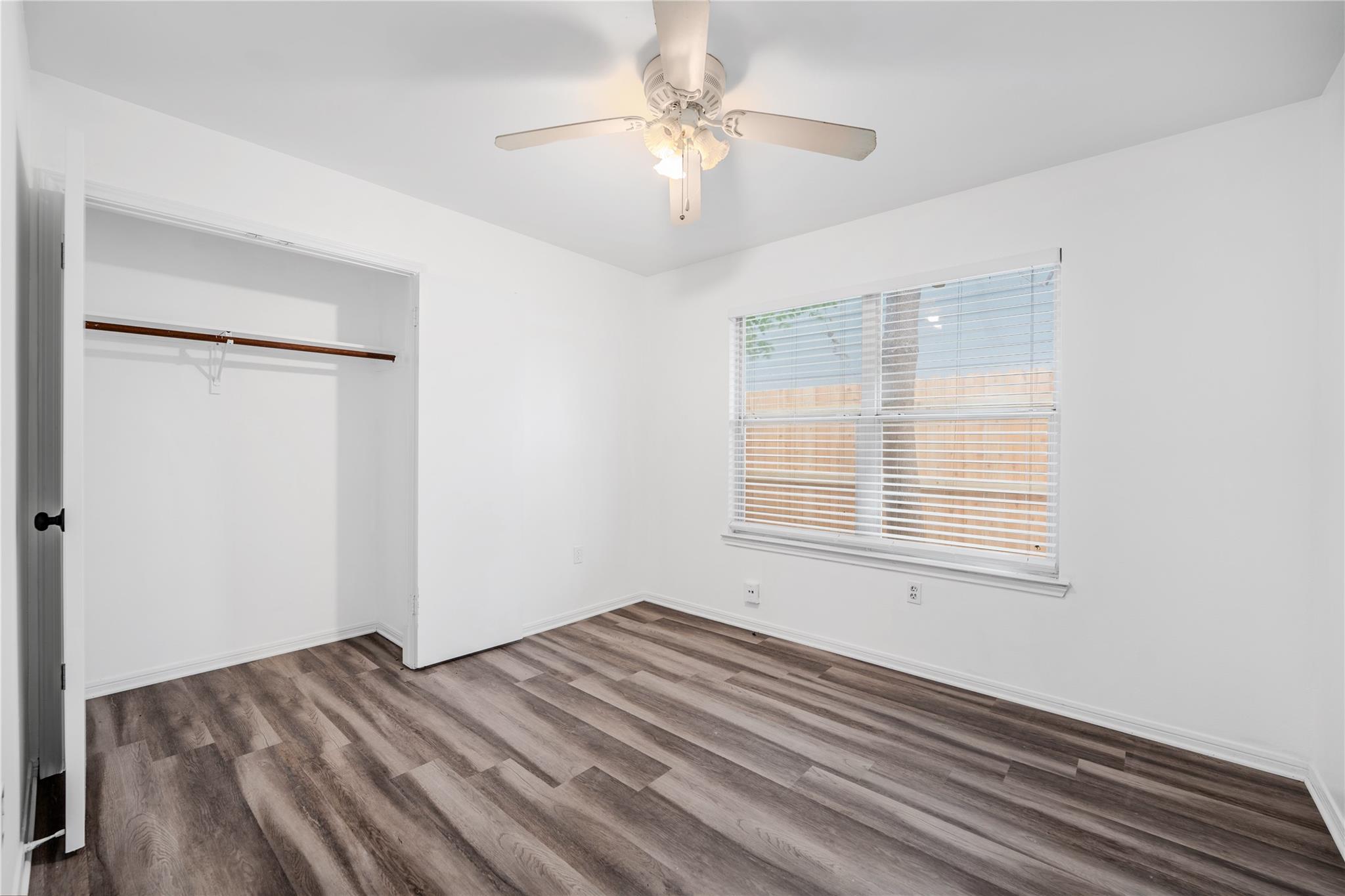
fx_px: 523
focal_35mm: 14
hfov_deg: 104.3
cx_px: 672
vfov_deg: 81.2
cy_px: 448
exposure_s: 1/5
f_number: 5
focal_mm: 14
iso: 100
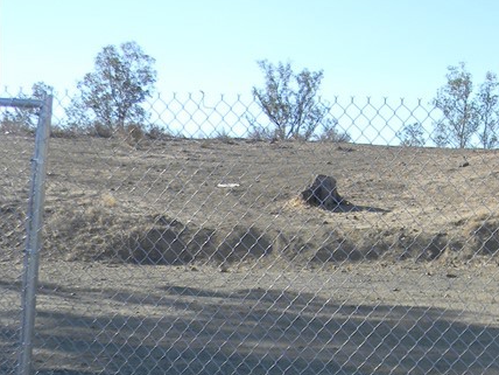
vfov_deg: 21.8
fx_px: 966
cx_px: 595
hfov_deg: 26.0
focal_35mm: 67
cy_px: 269
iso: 80
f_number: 3.5
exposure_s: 1/473
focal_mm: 5
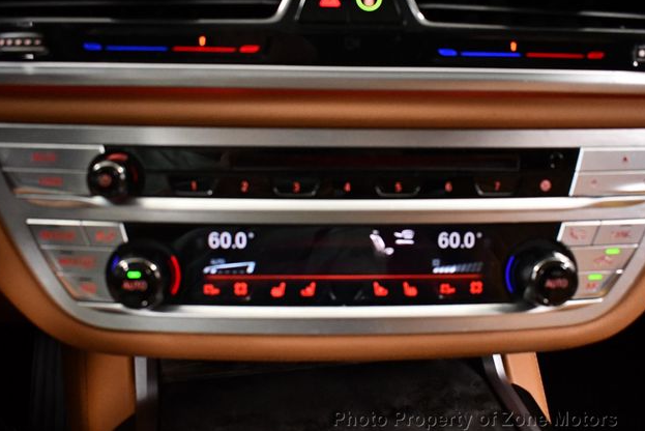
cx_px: 320
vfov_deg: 36.0
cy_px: 217
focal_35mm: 37
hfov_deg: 51.9
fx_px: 663
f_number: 3.5
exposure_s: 1/100
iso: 3200
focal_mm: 18
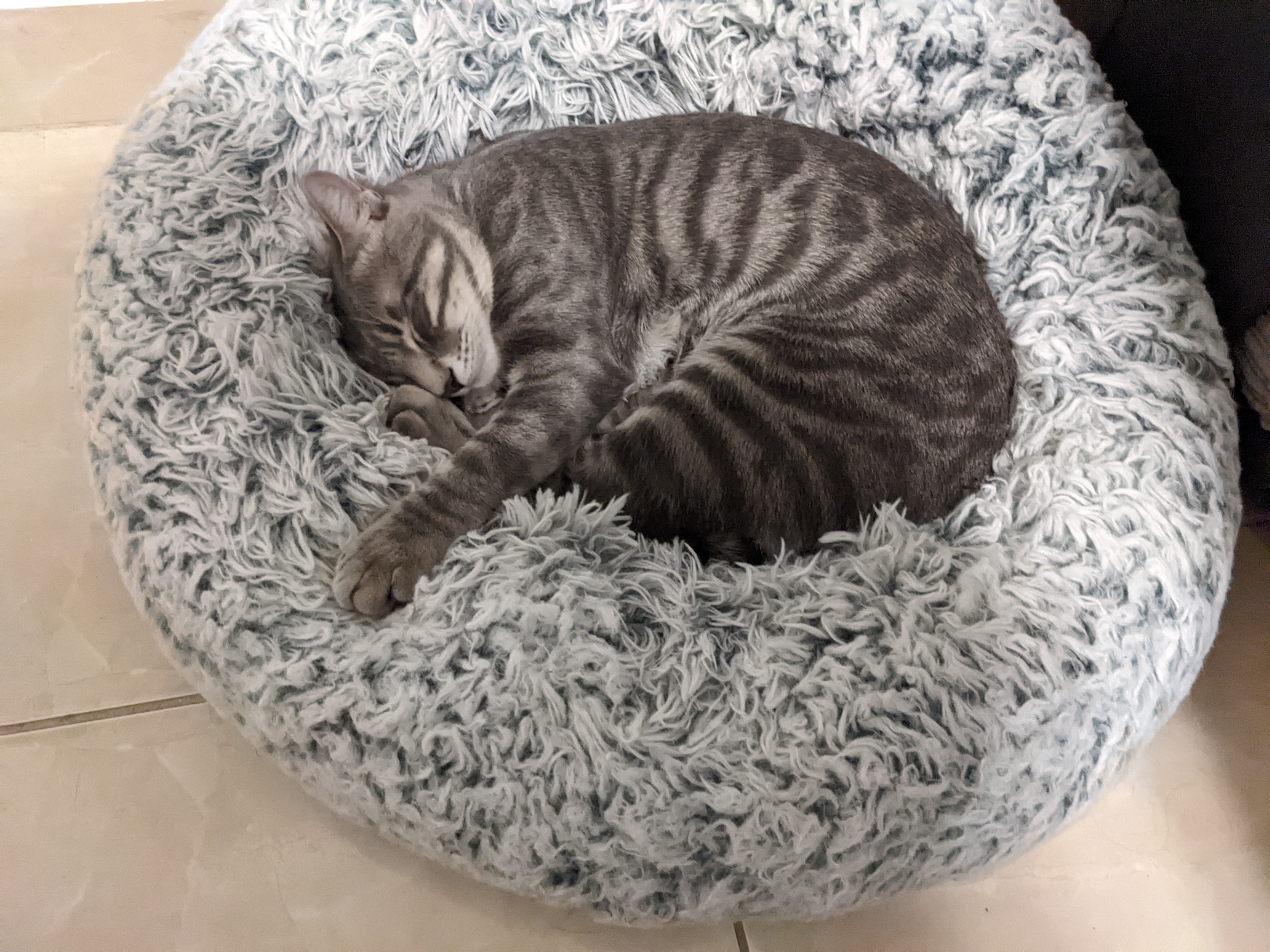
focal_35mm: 27
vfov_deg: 51.4
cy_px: 476
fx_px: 991
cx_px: 635
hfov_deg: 65.3
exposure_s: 1/60
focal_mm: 4.38
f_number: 1.73
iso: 2541
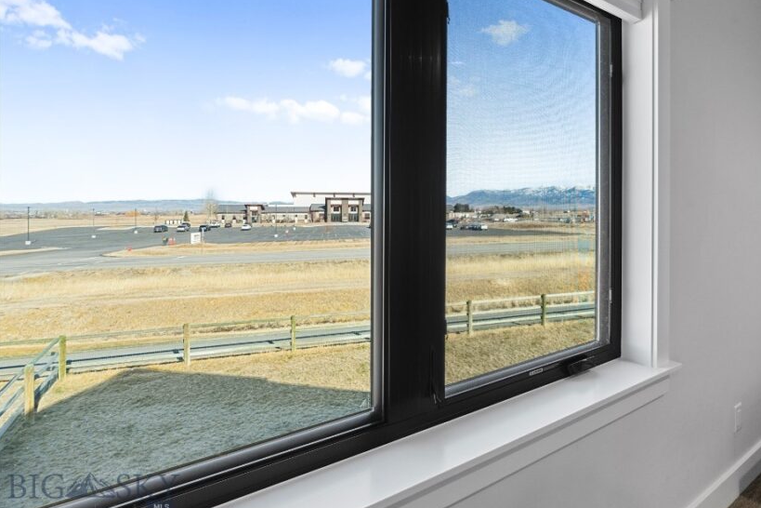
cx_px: 474
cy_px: 209
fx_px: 423
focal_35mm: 20
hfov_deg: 82.4
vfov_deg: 61.5
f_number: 9
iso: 320
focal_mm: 16
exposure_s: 1/30
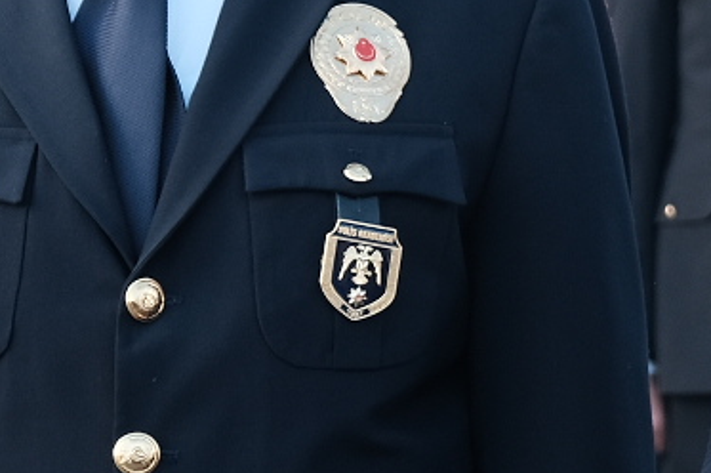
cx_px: 1355
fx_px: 6018
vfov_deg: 4.5
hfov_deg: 6.6
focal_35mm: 305
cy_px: 145
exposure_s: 1/170
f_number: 5
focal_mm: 42.5
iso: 320
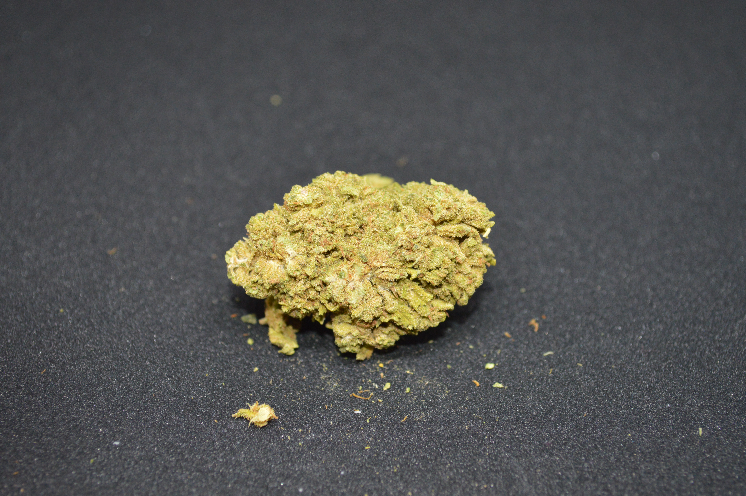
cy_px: 248
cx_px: 373
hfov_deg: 33.4
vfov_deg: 22.6
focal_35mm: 60
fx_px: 1242
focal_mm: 40
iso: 1000
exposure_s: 1/60
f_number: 5.3
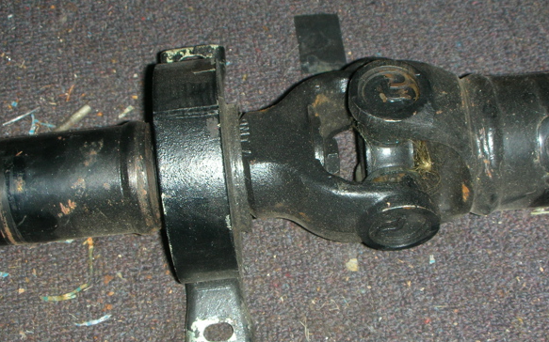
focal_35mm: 71
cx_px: 295
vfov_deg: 18.3
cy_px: 179
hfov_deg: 29.0
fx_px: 1062
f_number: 4
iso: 67
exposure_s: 1/120
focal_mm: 10.1
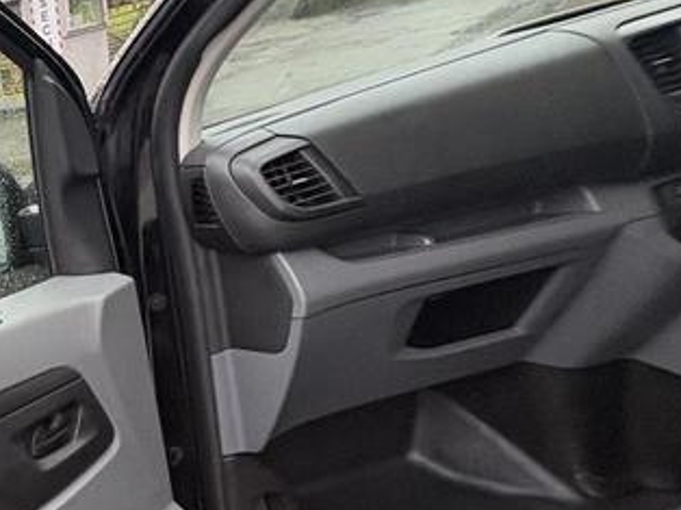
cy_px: 326
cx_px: -210
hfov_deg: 33.6
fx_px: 786
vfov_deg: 35.7
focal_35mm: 40
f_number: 2.2
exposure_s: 1/99
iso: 200
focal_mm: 2.22
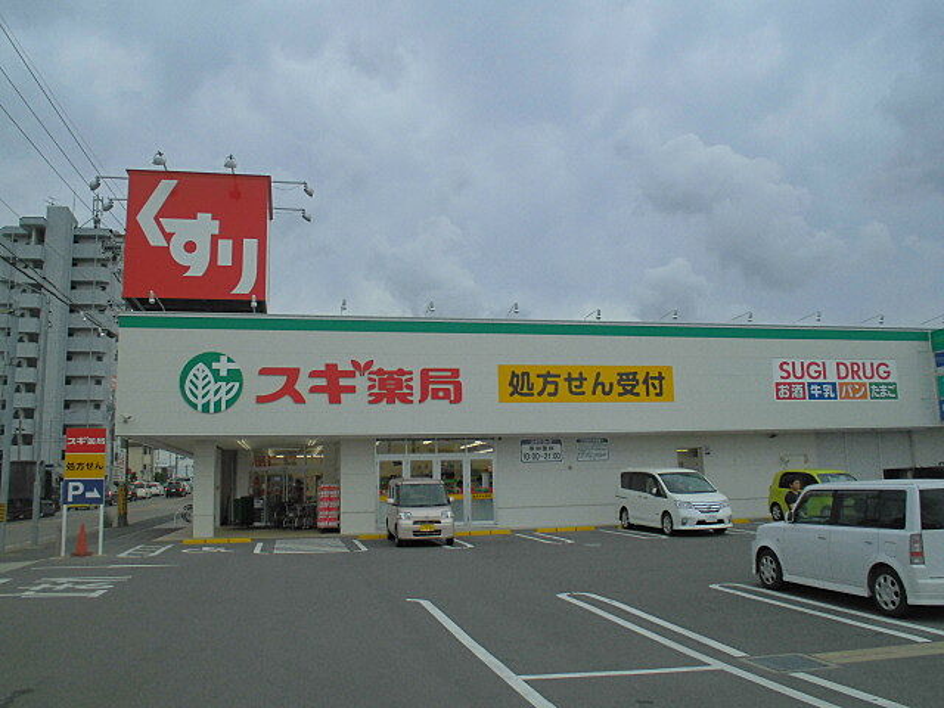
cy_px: 354
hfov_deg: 61.7
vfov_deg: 48.2
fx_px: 791
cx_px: 472
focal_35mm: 29
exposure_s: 1/640
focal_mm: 5.3
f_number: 3.7
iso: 100
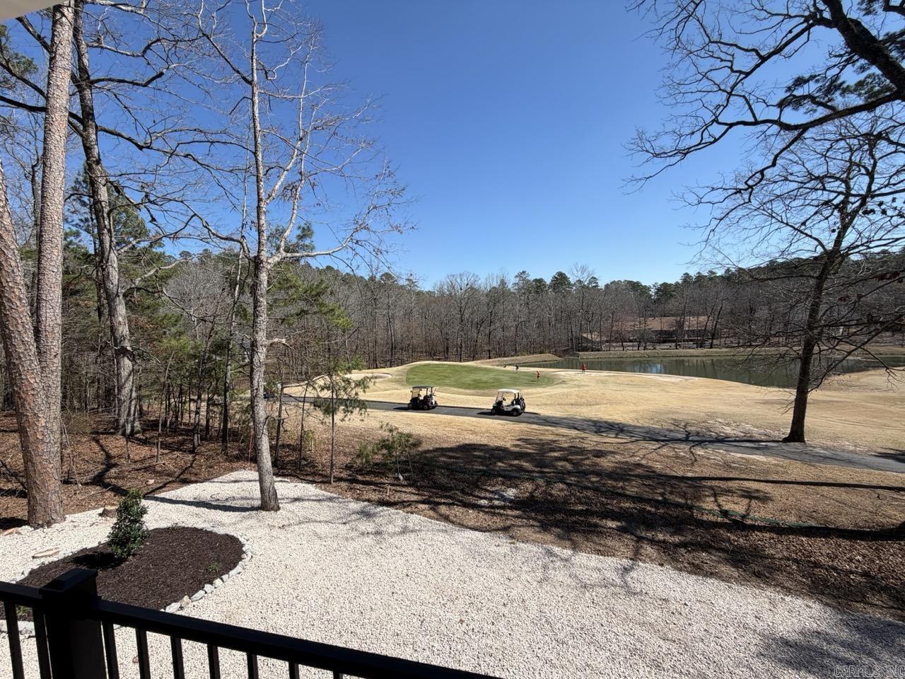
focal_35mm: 14
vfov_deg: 85.7
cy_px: 340
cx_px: 452
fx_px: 366
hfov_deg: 102.1
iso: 20
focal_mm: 2.22
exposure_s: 1/770
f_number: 2.2
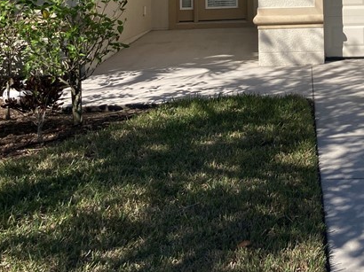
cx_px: 321
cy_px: -65
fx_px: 736
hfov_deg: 26.9
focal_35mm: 70
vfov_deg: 19.6
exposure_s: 1/3040
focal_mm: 3.99
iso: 20
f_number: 1.8
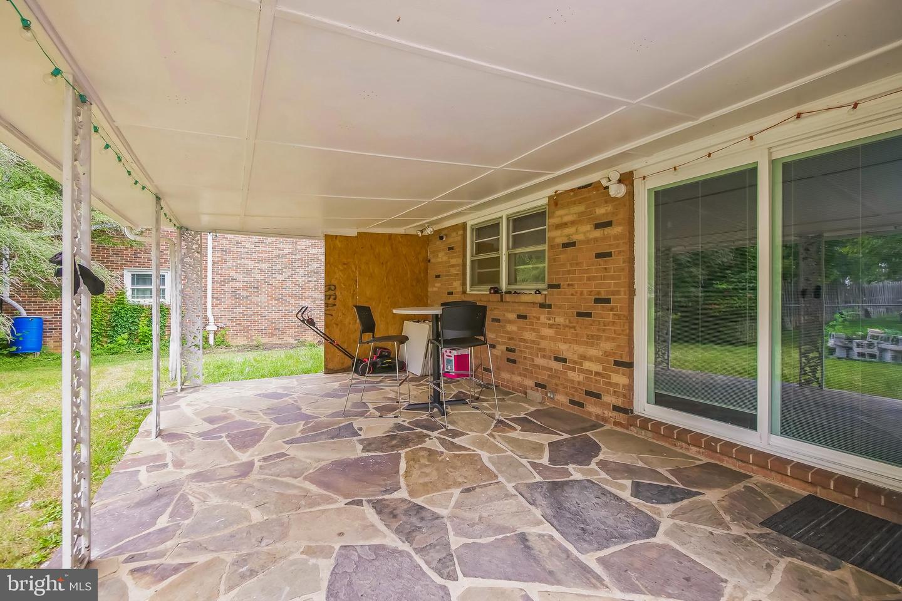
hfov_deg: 104.3
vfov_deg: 81.2
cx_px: 451
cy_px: 300
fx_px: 351
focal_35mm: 14
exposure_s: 1/200
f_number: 4
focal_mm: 7
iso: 400
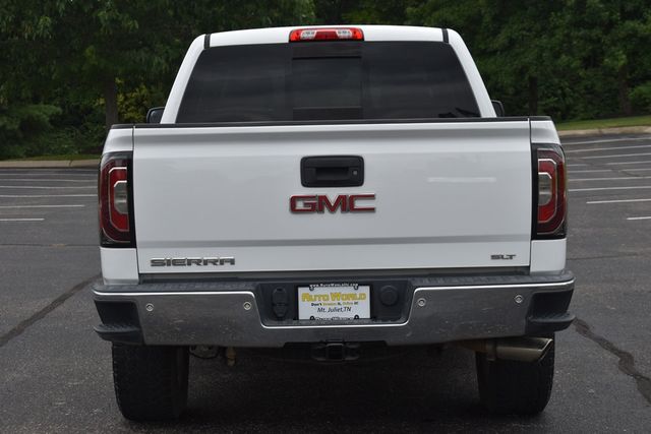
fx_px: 1411
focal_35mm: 78
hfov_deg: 26.0
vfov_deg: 17.5
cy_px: 217
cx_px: 326
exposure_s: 1/250
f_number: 7.1
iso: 200
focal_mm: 52
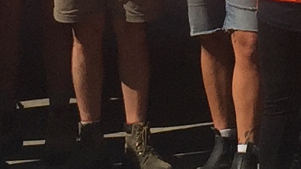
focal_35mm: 248
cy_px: -273
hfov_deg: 8.6
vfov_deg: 4.7
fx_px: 1979
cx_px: 406
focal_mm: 4.15
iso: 32
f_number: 2.2
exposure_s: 1/4950
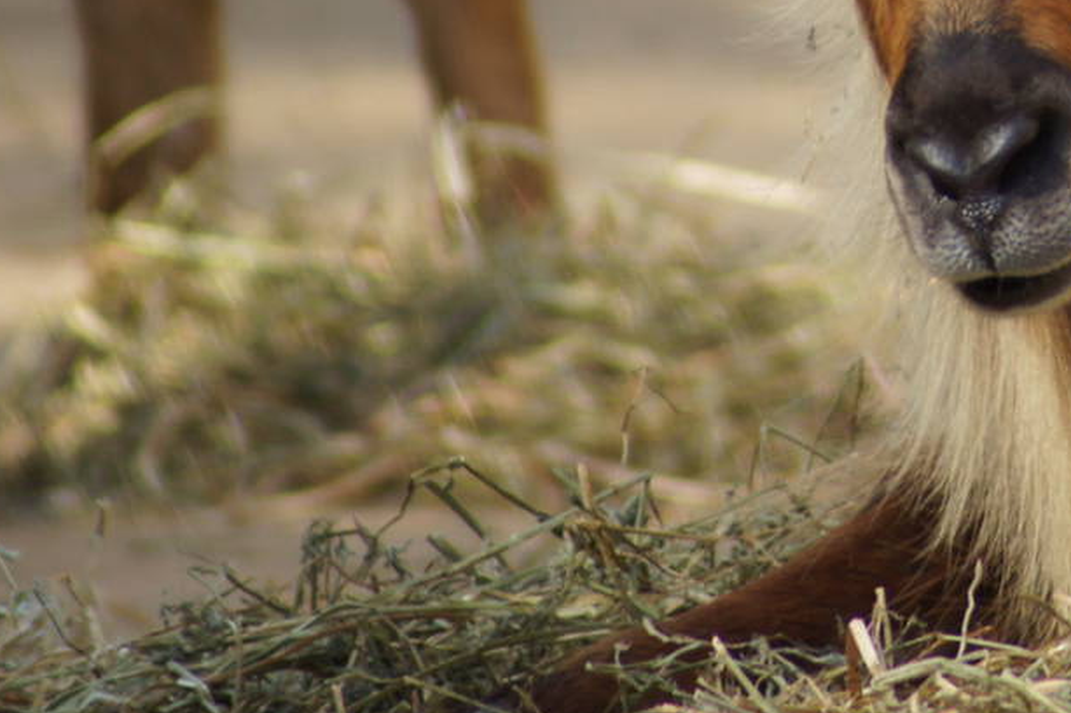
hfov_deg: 1.8
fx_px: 34906
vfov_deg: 1.2
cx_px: 1375
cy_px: -209
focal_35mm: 1174
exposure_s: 1/500
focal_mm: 300
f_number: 5.6
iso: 320
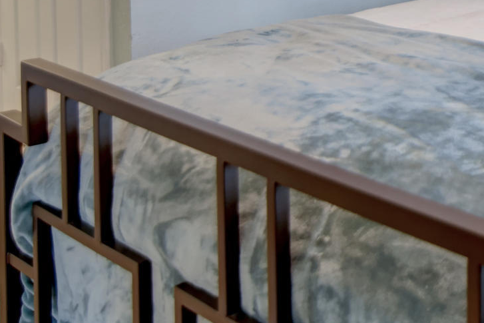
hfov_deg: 24.5
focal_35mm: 66
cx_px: 705
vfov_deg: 18.3
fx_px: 887
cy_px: -159
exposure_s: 1/15
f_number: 2.8
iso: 125
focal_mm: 16
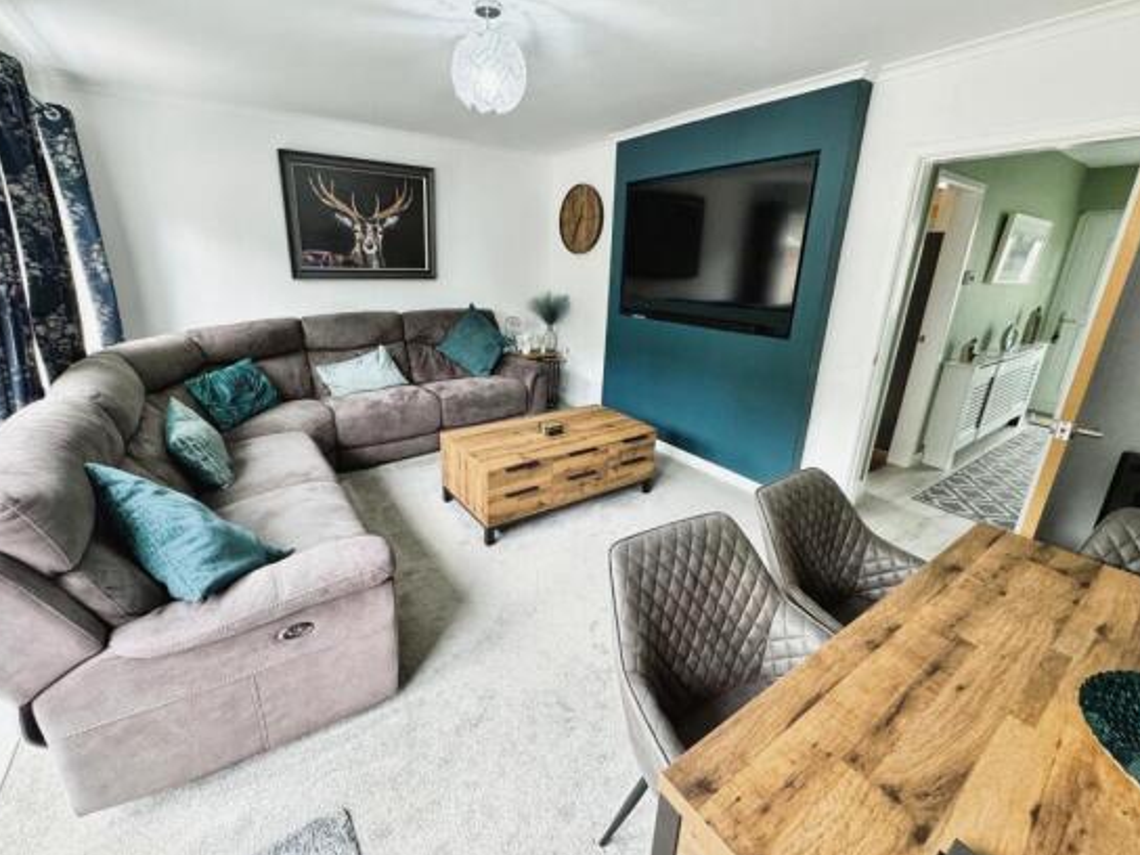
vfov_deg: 81.7
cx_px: 544
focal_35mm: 15
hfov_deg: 98.1
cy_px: 408
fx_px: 494
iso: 250
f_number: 2.2
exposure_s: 1/50
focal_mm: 2.22
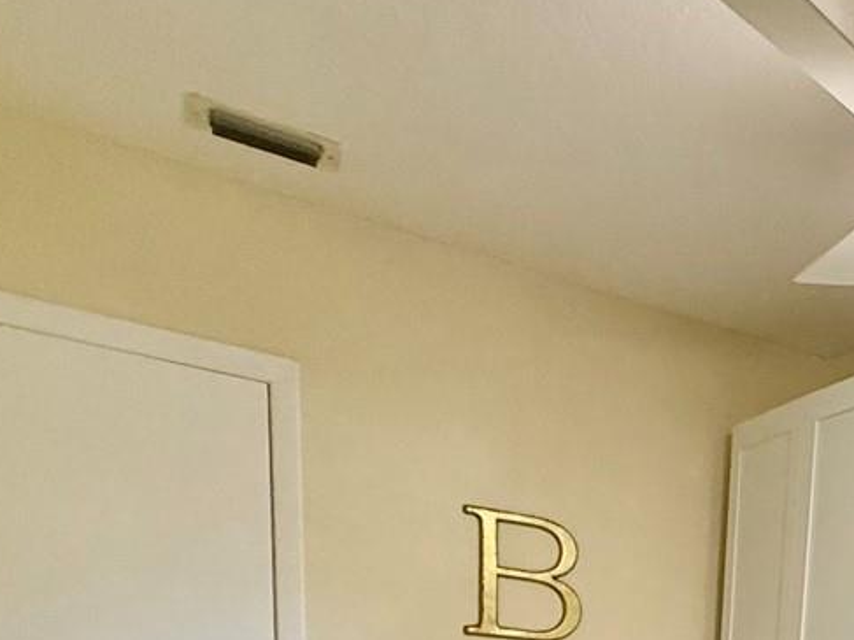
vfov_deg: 24.3
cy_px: 973
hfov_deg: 35.0
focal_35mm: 46
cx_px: 956
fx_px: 1135
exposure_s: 1/120
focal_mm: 2.22
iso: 320
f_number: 2.2
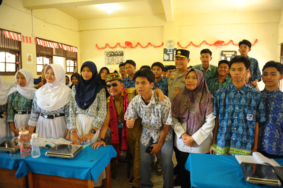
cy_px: 94
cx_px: 142
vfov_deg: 53.1
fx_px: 189
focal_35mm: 24
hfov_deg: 73.8
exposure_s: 1/50
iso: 1250
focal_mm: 24
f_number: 2.8
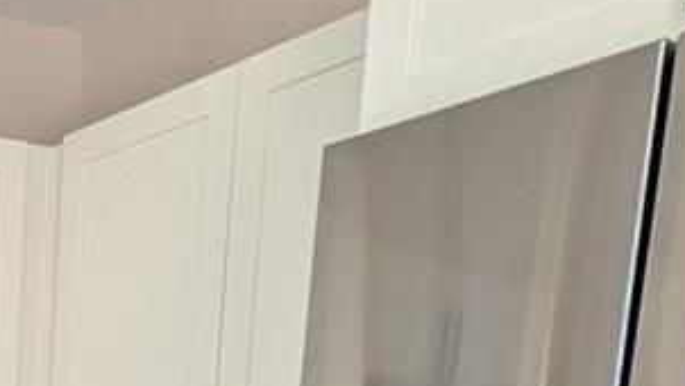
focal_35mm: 69
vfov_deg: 13.9
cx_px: -306
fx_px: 1254
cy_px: 838
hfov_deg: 24.6
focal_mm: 2.02
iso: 79
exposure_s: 1/60
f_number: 1.7
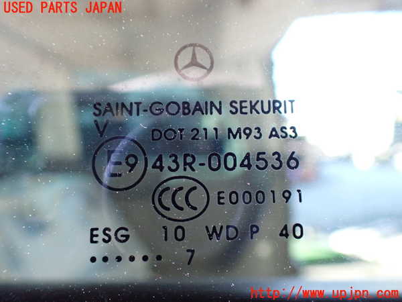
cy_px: 151
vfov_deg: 46.8
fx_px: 348
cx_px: 201
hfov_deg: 60.0
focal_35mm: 30
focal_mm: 5.4
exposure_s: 1/50
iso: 800
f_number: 2.3
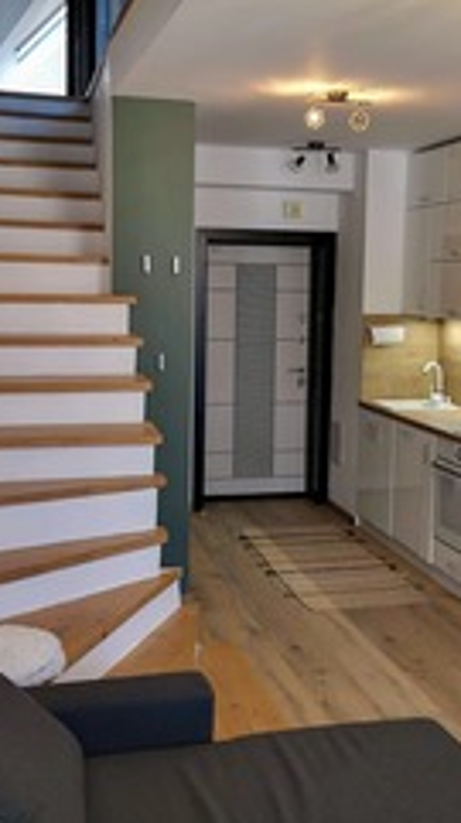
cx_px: 263
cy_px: 372
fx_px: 959
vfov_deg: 46.4
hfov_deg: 27.0
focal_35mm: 44
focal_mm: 5.58
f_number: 1.8
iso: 64
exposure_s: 1/50
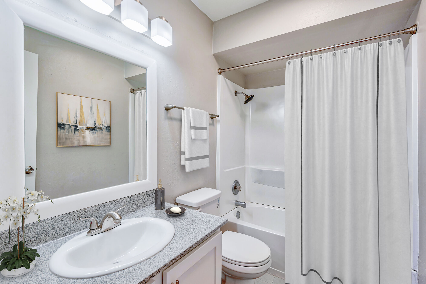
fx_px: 189
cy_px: 142
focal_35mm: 16
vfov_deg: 73.7
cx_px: 213
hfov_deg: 96.8
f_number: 8
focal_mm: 16
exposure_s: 1/200
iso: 400
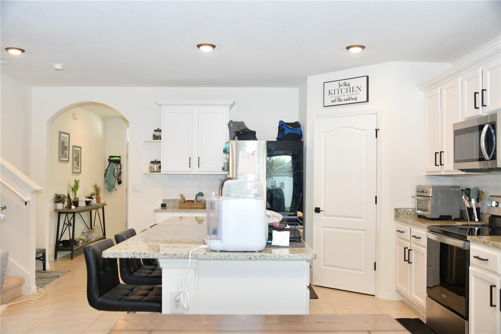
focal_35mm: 34
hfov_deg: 55.8
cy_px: 167
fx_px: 473
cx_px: 250
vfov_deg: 38.9
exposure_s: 1/50
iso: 640
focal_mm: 34
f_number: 3.8
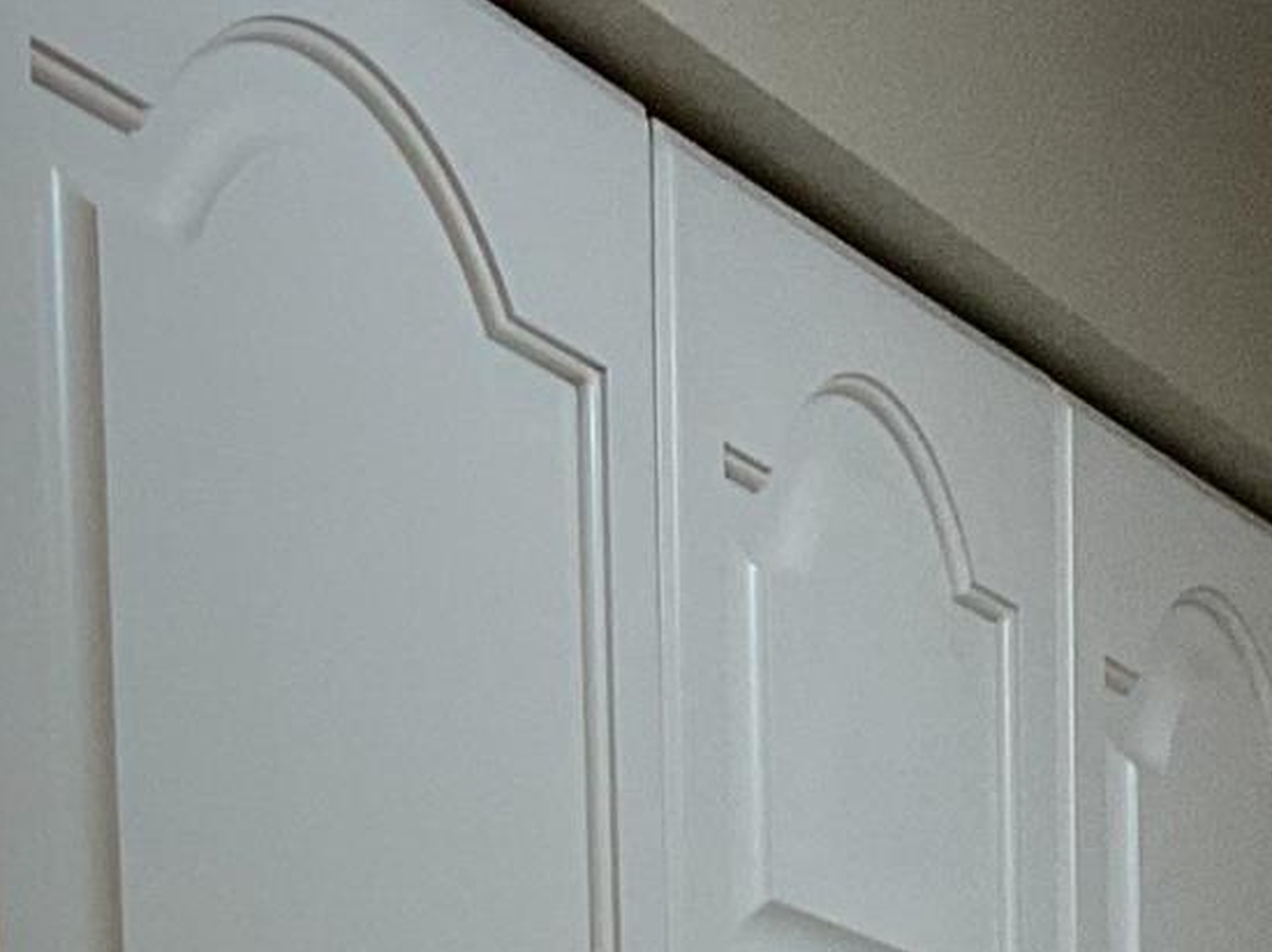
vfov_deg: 8.2
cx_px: 1216
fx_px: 5950
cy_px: 2549
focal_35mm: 162
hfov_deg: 12.1
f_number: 1.8
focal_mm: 3
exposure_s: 1/60
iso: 80
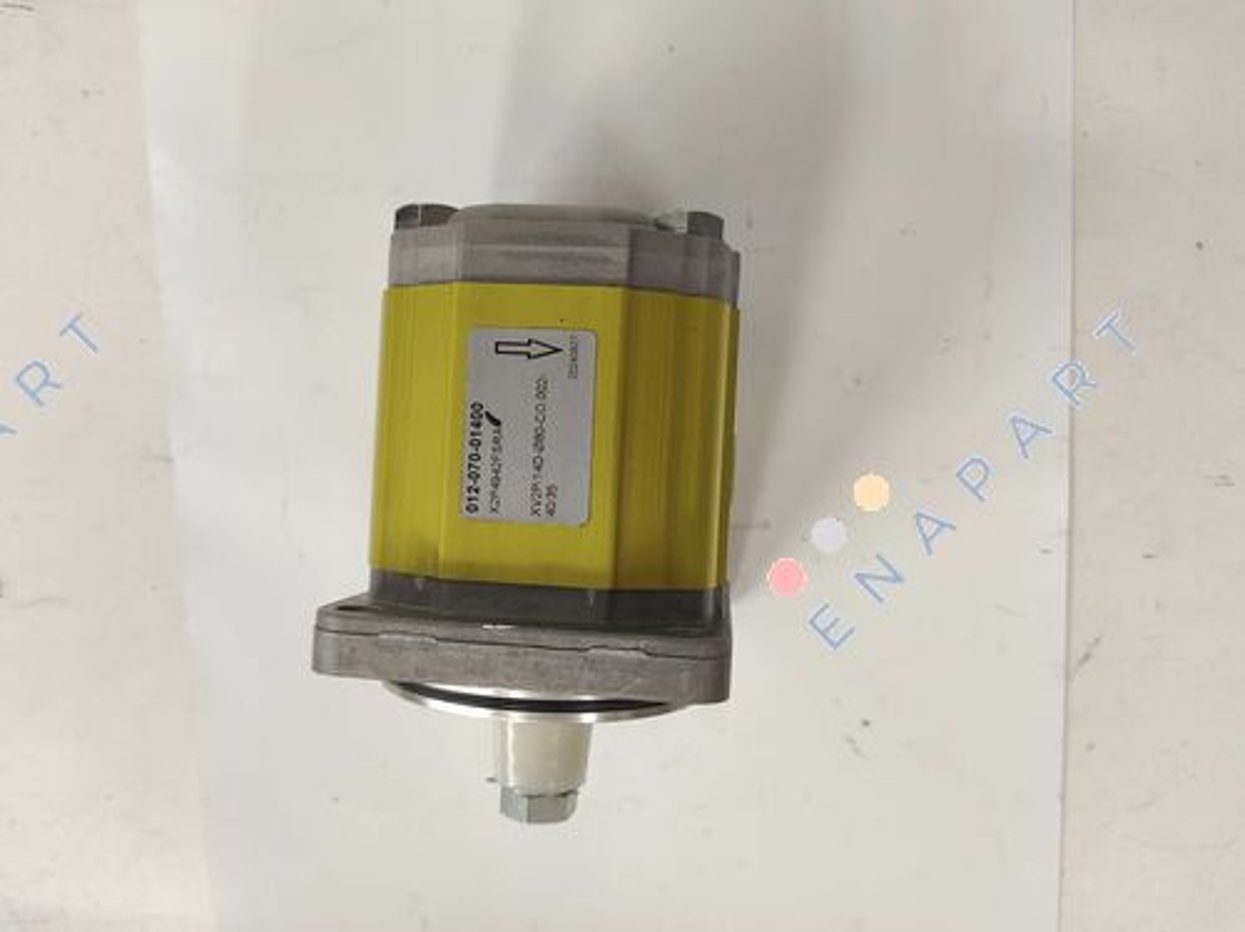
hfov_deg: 69.4
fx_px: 898
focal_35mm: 25
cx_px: 622
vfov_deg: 54.8
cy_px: 466
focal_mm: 5.43
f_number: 1.89
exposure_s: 1/50
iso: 460
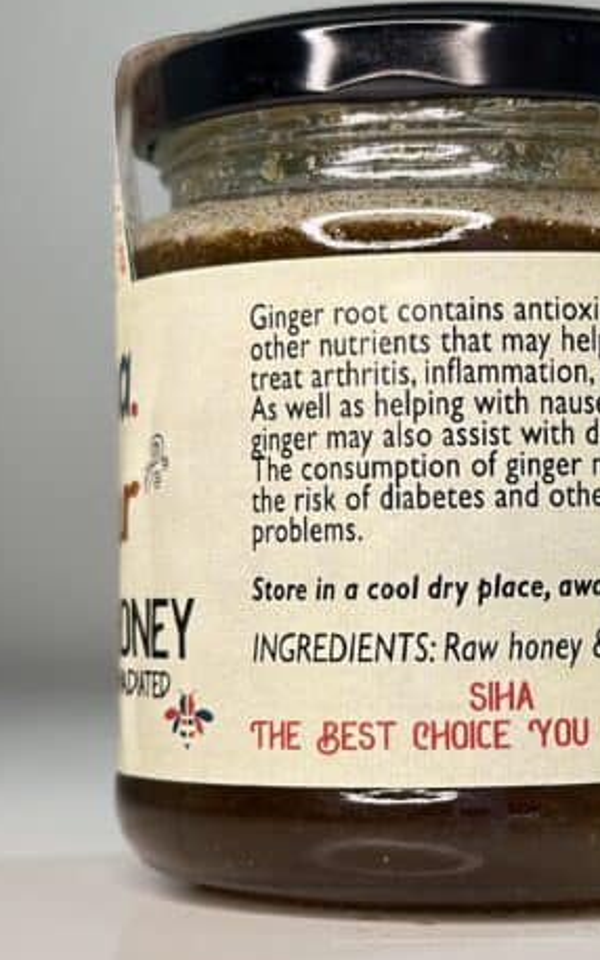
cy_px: 548
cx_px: 516
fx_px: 2326
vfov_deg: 23.3
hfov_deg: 14.6
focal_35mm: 89
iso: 125
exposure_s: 1/76
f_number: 1.78
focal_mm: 6.86
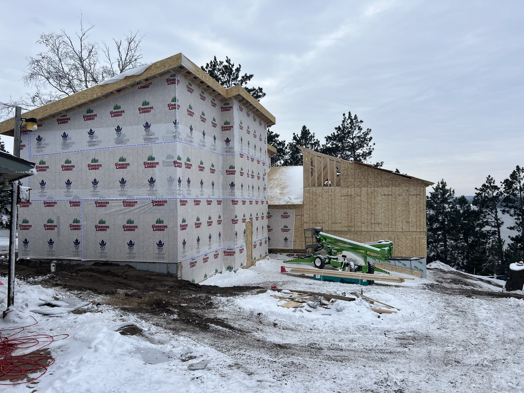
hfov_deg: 67.3
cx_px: 262
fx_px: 394
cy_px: 196
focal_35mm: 26
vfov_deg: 53.1
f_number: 1.5
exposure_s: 1/1808
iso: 50
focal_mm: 5.7
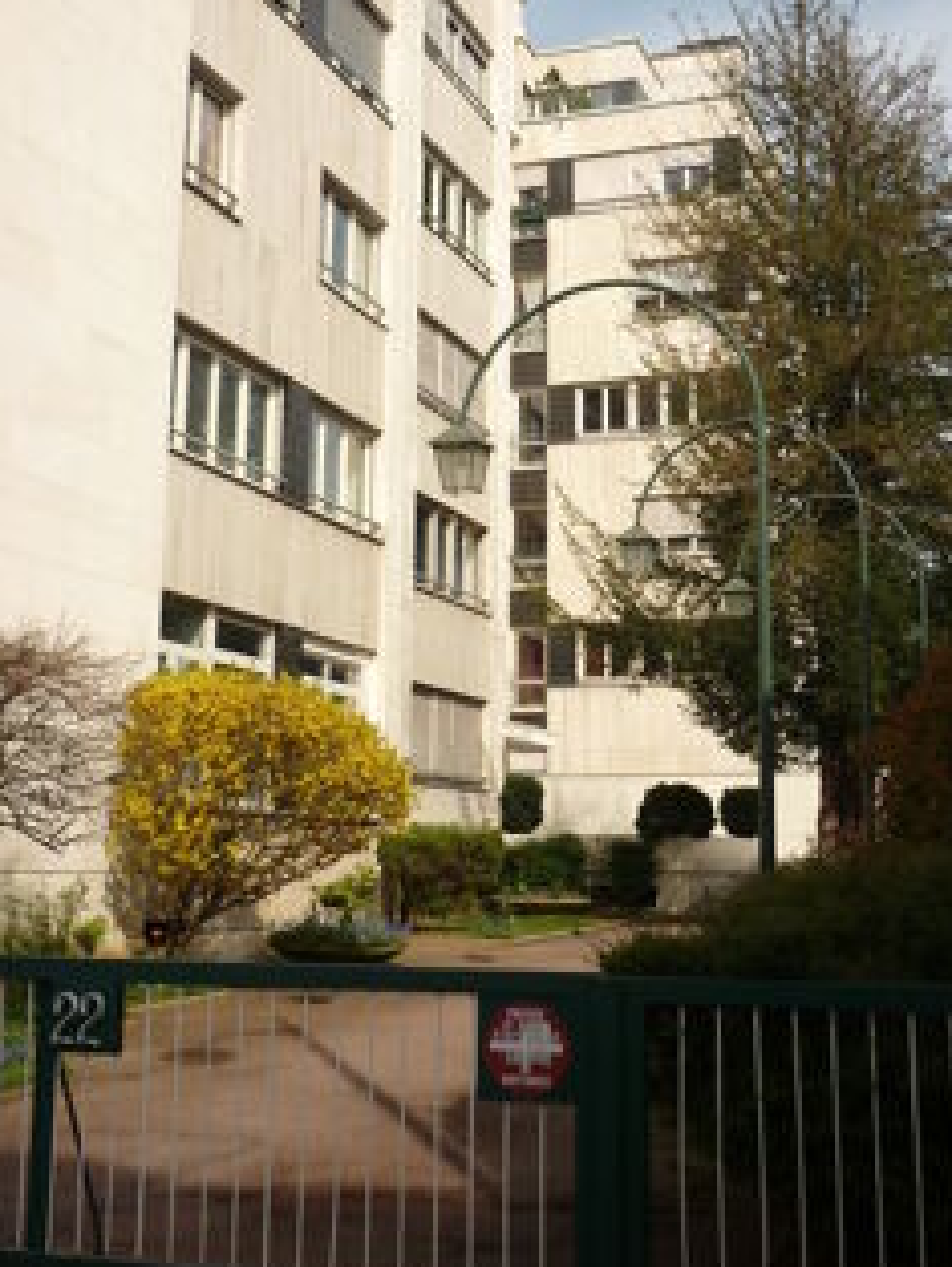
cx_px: 514
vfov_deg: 41.8
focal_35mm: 45
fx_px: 1649
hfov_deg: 32.2
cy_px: 476
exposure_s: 1/160
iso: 80
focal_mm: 5.5
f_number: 8
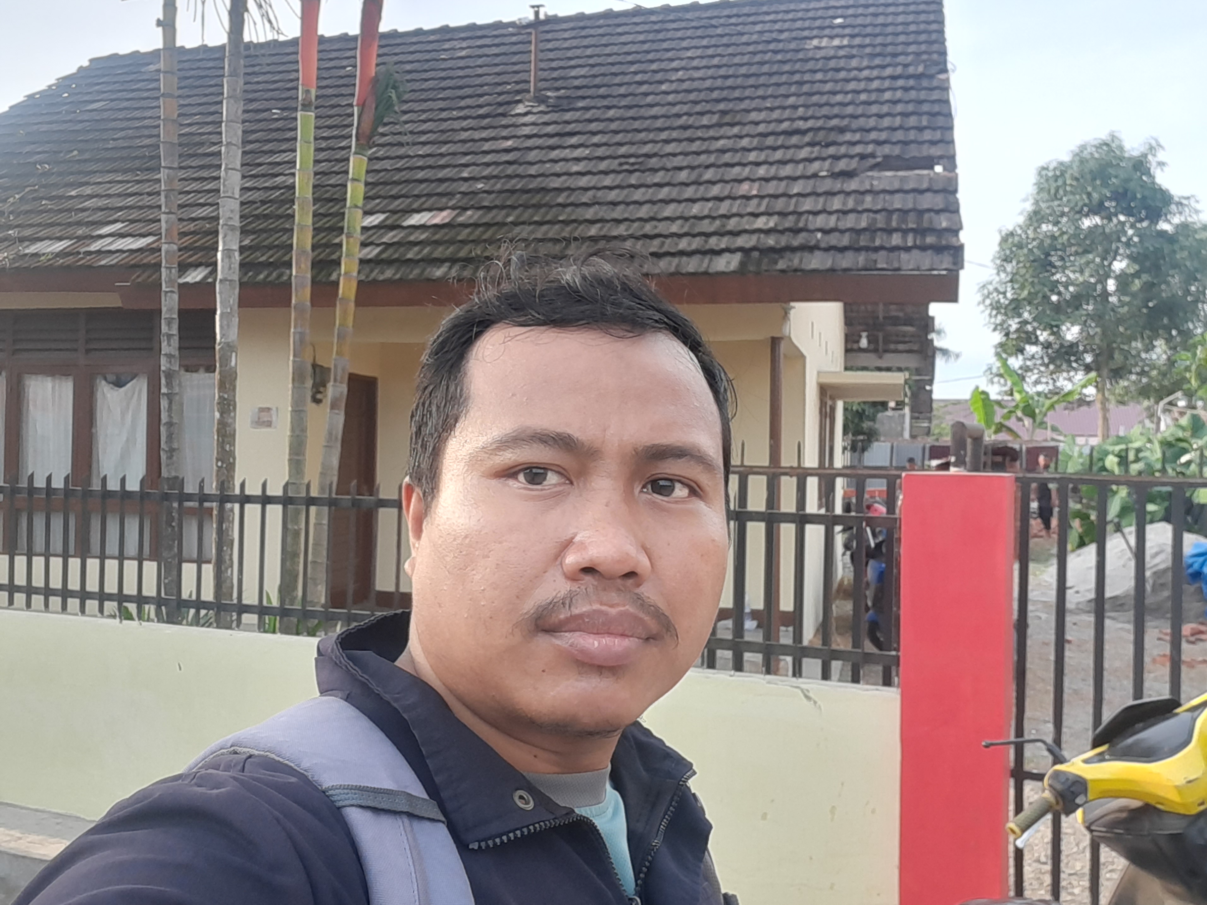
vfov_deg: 54.9
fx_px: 872
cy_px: 452
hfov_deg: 69.4
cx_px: 604
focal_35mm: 25
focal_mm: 3.4
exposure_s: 1/295
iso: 64
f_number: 2
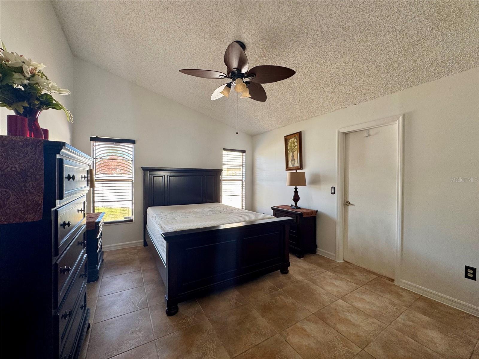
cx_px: 240
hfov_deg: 102.1
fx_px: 194
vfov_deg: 85.7
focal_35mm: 14
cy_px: 180
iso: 125
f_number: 2.2
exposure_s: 1/99
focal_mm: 2.22
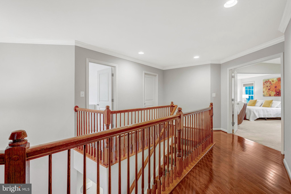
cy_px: 97
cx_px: 146
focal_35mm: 16
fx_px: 129
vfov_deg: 73.7
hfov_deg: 96.8
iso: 1250
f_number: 8
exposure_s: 1/10
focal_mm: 16
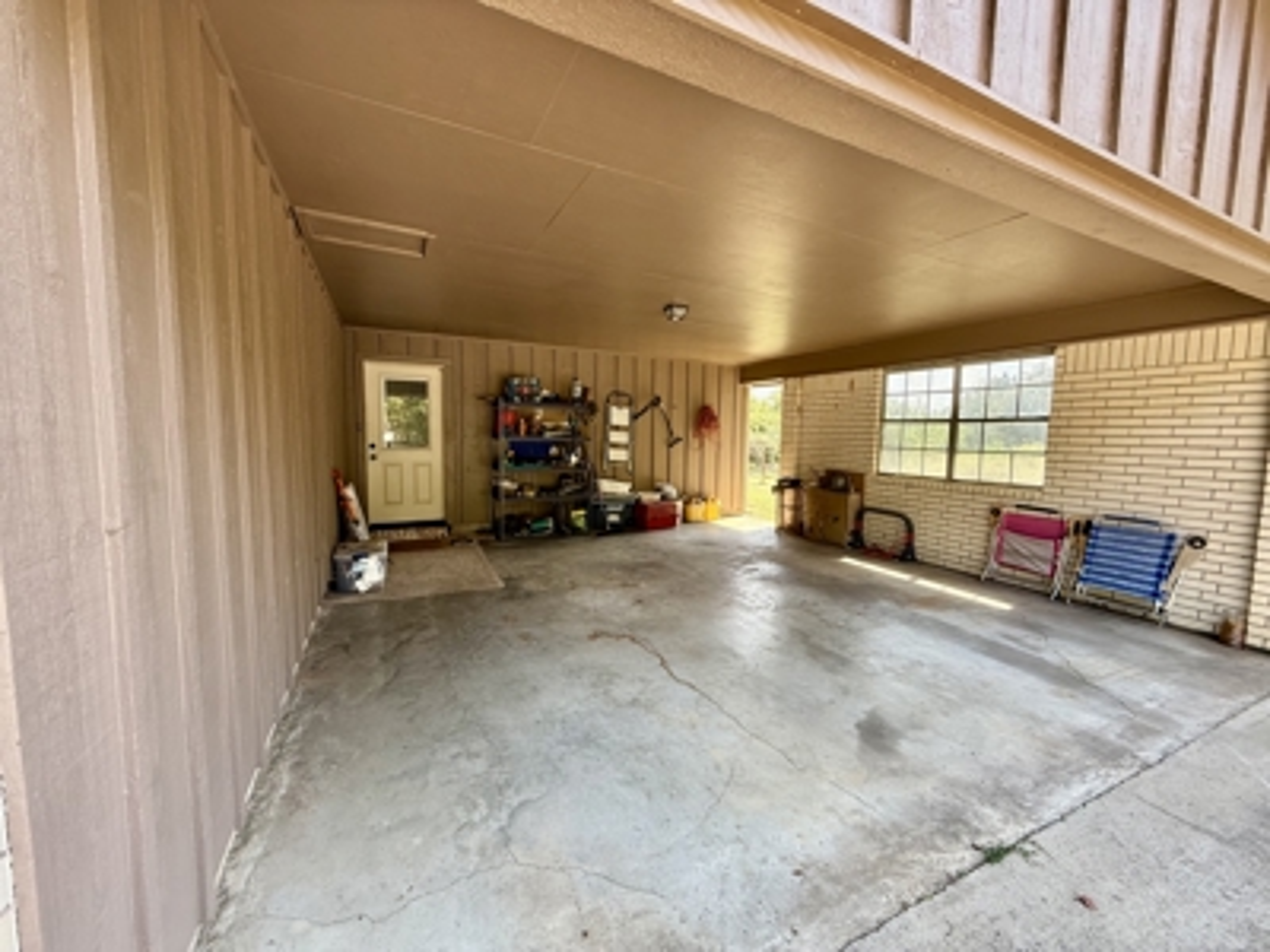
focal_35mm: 14
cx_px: 635
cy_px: 476
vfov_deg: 85.7
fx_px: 514
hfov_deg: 102.1
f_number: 2.2
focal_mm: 2.22
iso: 64
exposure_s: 1/111
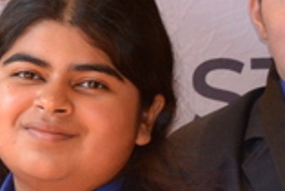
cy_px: 274
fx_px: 2322
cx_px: -212
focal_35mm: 293
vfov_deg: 4.7
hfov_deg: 6.9
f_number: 4.5
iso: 1100
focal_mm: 30
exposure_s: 1/60
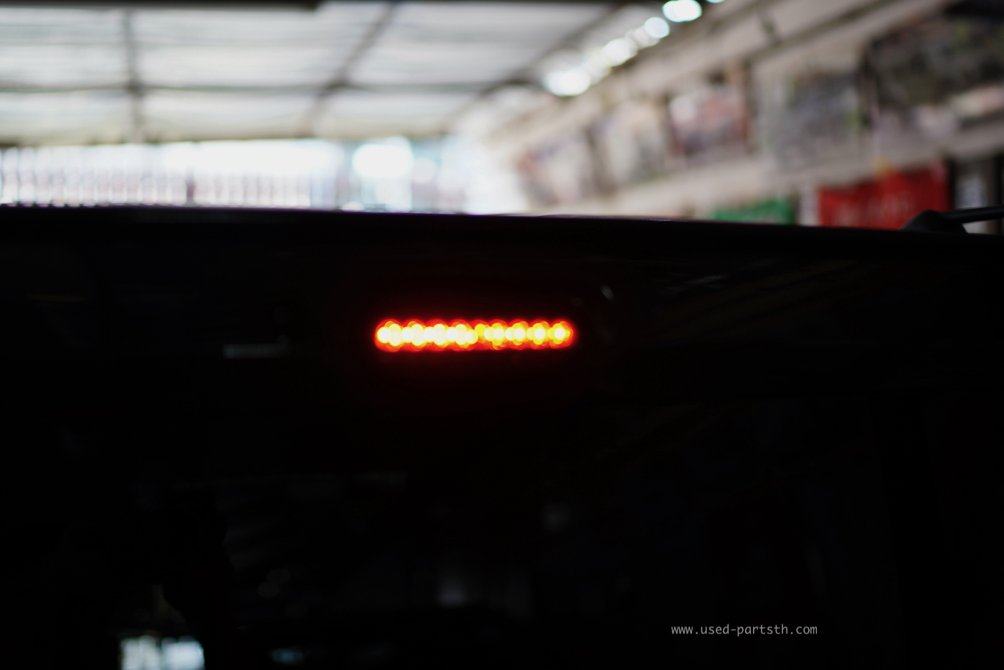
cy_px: 335
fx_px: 976
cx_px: 502
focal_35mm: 35
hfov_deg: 54.4
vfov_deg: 37.9
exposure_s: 1/125
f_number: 1.4
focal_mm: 35
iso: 100
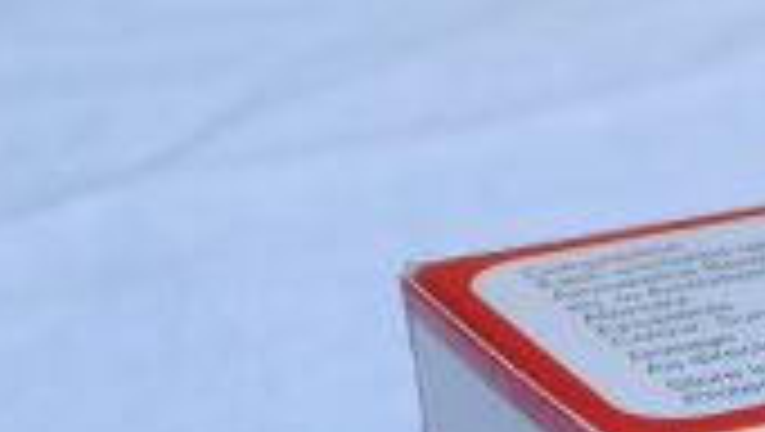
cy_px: 754
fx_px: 3594
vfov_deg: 6.7
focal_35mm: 177
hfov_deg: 11.3
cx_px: 1382
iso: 400
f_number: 8
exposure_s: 1/250
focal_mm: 24
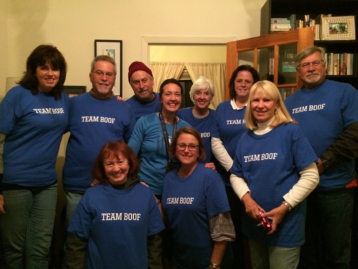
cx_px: 179
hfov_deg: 61.7
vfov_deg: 48.2
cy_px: 134
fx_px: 300
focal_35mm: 29
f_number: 2.2
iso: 400
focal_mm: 4.15
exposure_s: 1/15
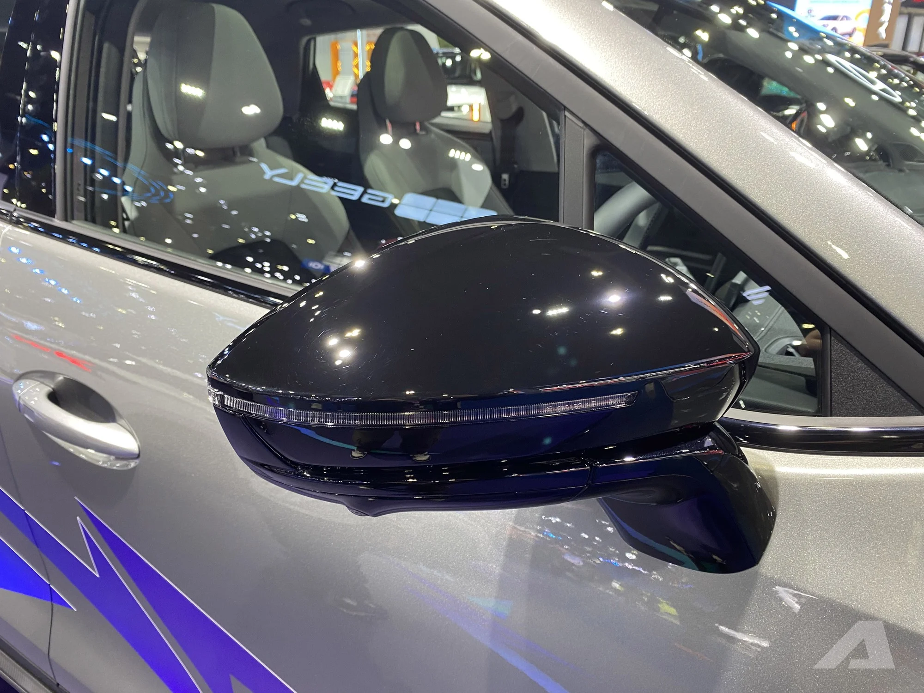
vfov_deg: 53.1
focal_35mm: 26
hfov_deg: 67.3
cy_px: 346
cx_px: 462
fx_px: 694
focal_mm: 4.25
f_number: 1.8
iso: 100
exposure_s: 1/50
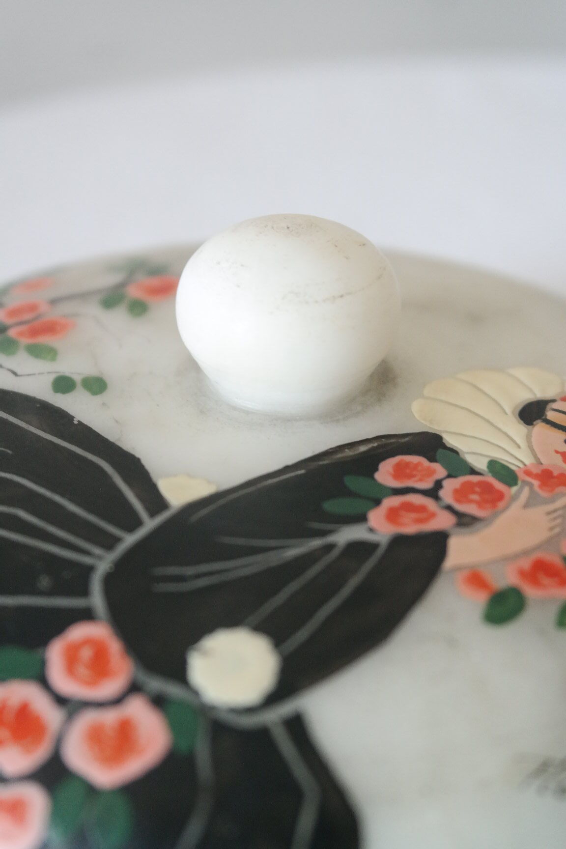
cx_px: 283
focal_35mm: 58
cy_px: 424
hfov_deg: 23.4
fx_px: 1368
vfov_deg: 34.5
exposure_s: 1/30
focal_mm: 38
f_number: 5.6
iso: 1600
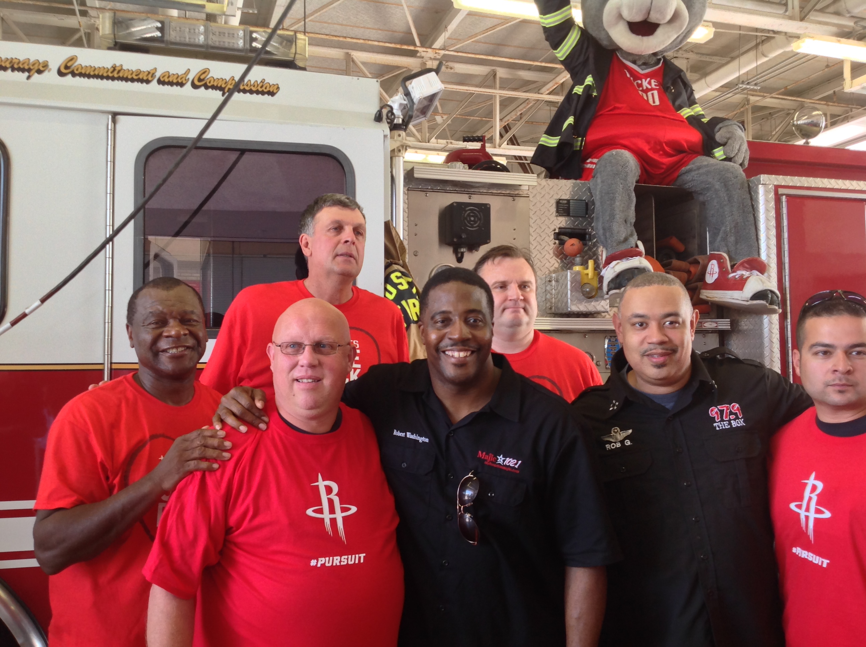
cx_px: 433
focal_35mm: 35
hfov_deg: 52.7
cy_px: 324
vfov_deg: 40.6
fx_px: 874
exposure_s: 1/24
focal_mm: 4.28
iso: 64
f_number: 2.4
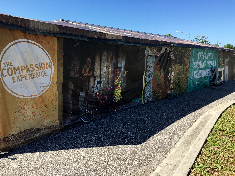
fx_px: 197
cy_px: 88
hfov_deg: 61.7
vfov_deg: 48.2
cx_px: 118
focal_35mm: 29
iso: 25
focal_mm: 4.15
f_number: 2.2
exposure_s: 1/927
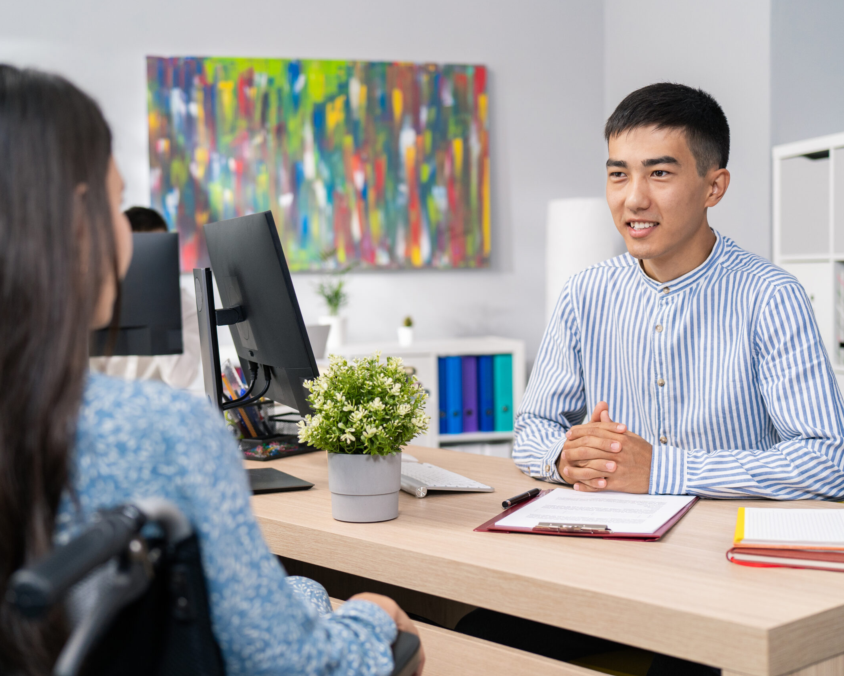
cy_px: 339
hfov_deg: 36.7
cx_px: 410
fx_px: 1274
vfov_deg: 29.7
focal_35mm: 51
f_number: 2.5
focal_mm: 45
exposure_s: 1/250
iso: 640
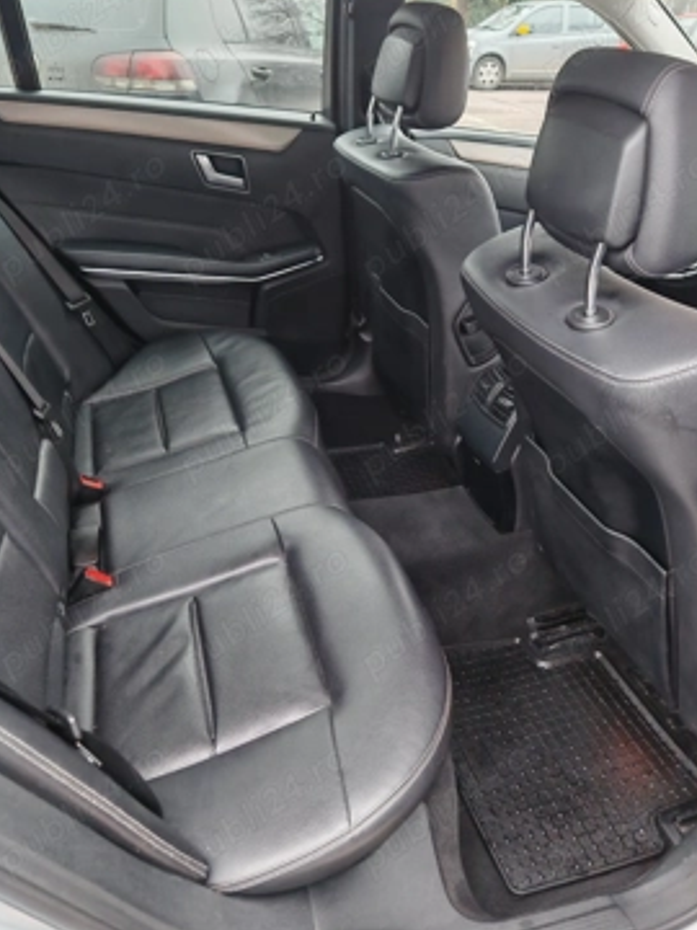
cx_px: 354
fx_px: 805
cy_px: 457
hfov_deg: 46.8
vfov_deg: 60.0
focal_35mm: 30
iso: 100
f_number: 1.9
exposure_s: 1/100
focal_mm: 6.67
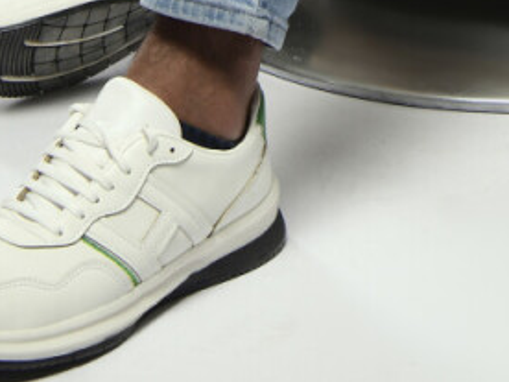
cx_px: 452
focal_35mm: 167
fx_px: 2456
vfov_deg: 8.0
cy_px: -633
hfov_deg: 11.8
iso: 400
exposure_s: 1/125
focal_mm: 40
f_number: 5.6
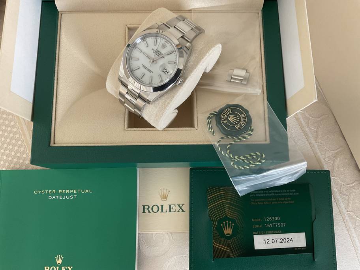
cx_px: 180
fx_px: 302
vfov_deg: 48.2
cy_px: 135
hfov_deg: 61.7
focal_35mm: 29
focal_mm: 3
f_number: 1.8
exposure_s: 1/60
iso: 80
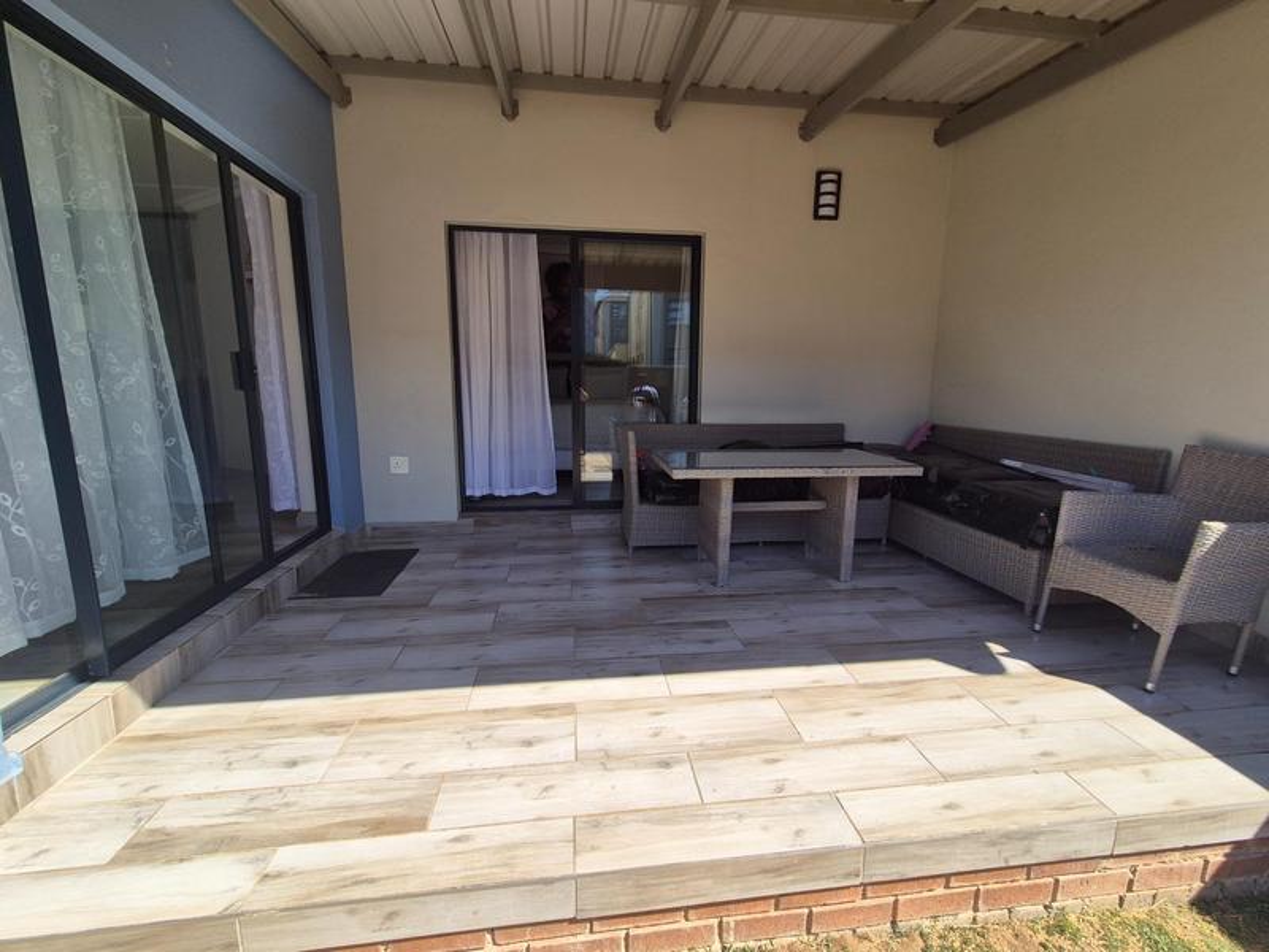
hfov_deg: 106.2
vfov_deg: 89.9
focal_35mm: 13
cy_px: 476
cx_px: 634
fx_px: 477
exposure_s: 1/1248
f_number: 2.2
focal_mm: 2.2
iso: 50
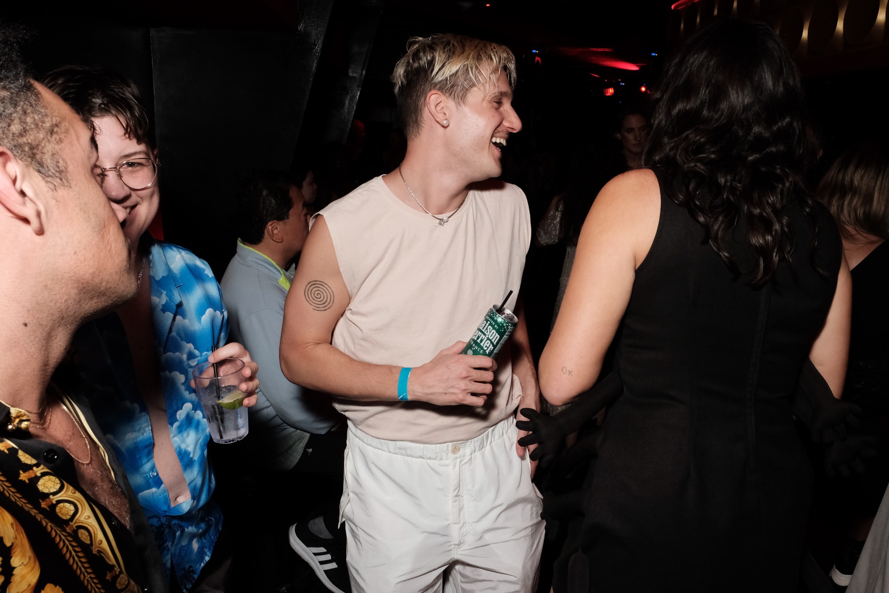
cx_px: 444
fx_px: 667
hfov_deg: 67.4
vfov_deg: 47.9
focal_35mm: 27
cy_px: 296
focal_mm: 18
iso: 2500
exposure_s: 1/30
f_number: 11
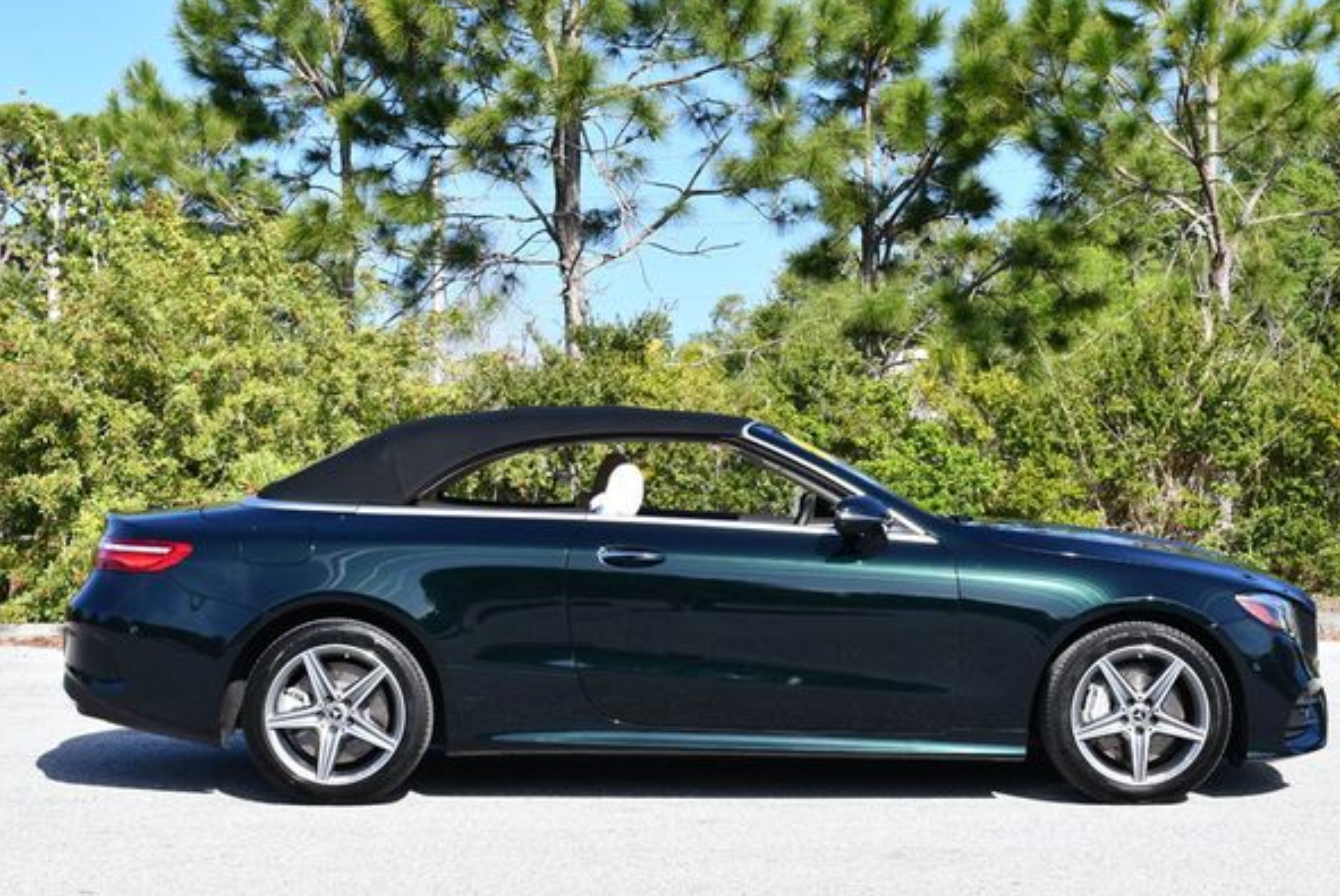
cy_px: 420
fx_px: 2421
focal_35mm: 65
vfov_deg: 21.0
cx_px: 680
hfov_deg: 30.9
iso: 180
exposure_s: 1/250
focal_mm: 30
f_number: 8
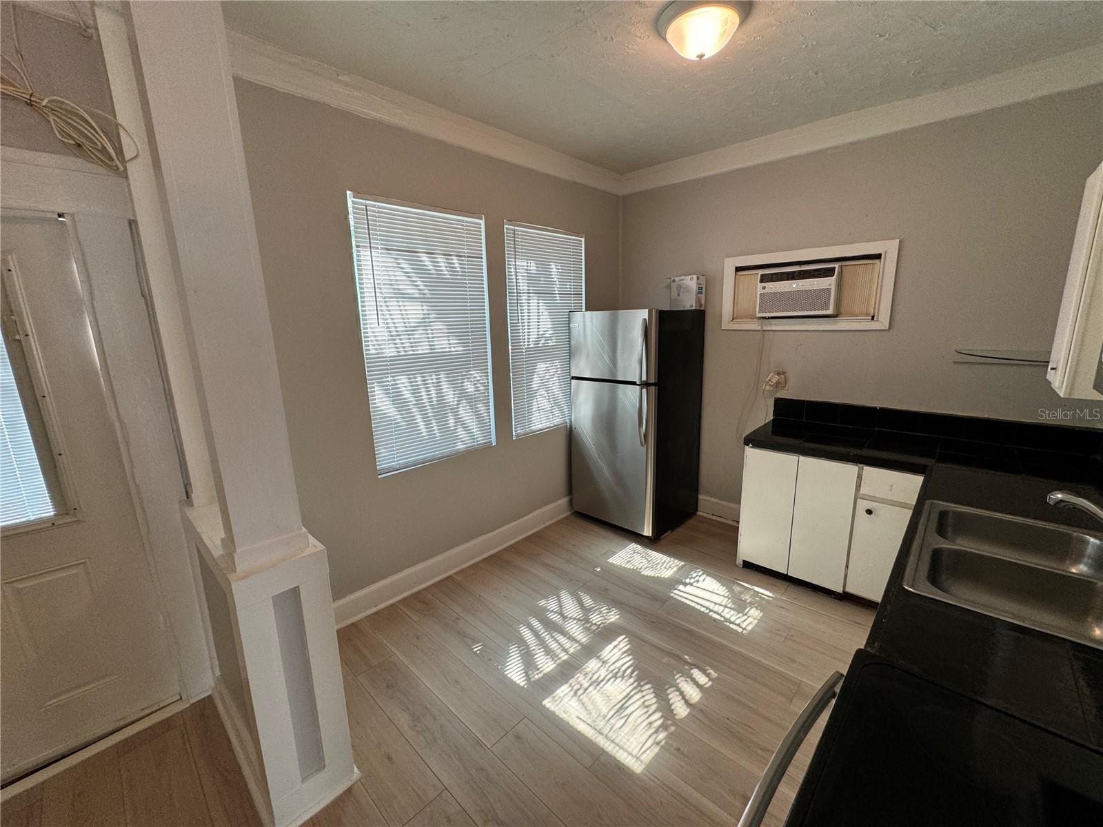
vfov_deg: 85.7
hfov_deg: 102.1
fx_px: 446
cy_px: 414
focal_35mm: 14
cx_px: 552
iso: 125
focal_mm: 2.22
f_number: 2.2
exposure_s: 1/120
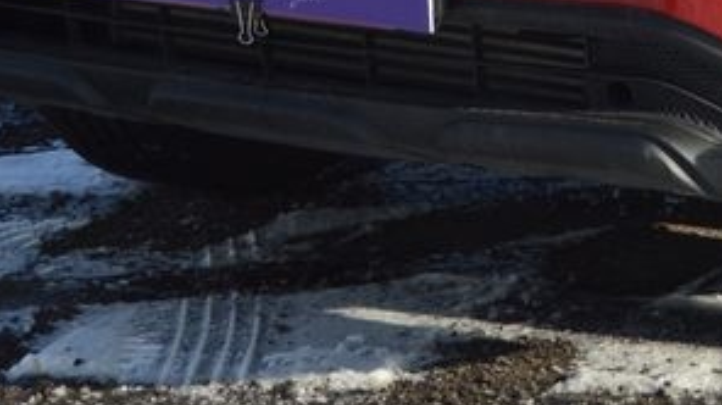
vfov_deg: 4.7
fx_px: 4878
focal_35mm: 255
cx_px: 1088
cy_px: -385
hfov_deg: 8.3
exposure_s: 1/200
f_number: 7.1
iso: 100
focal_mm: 40
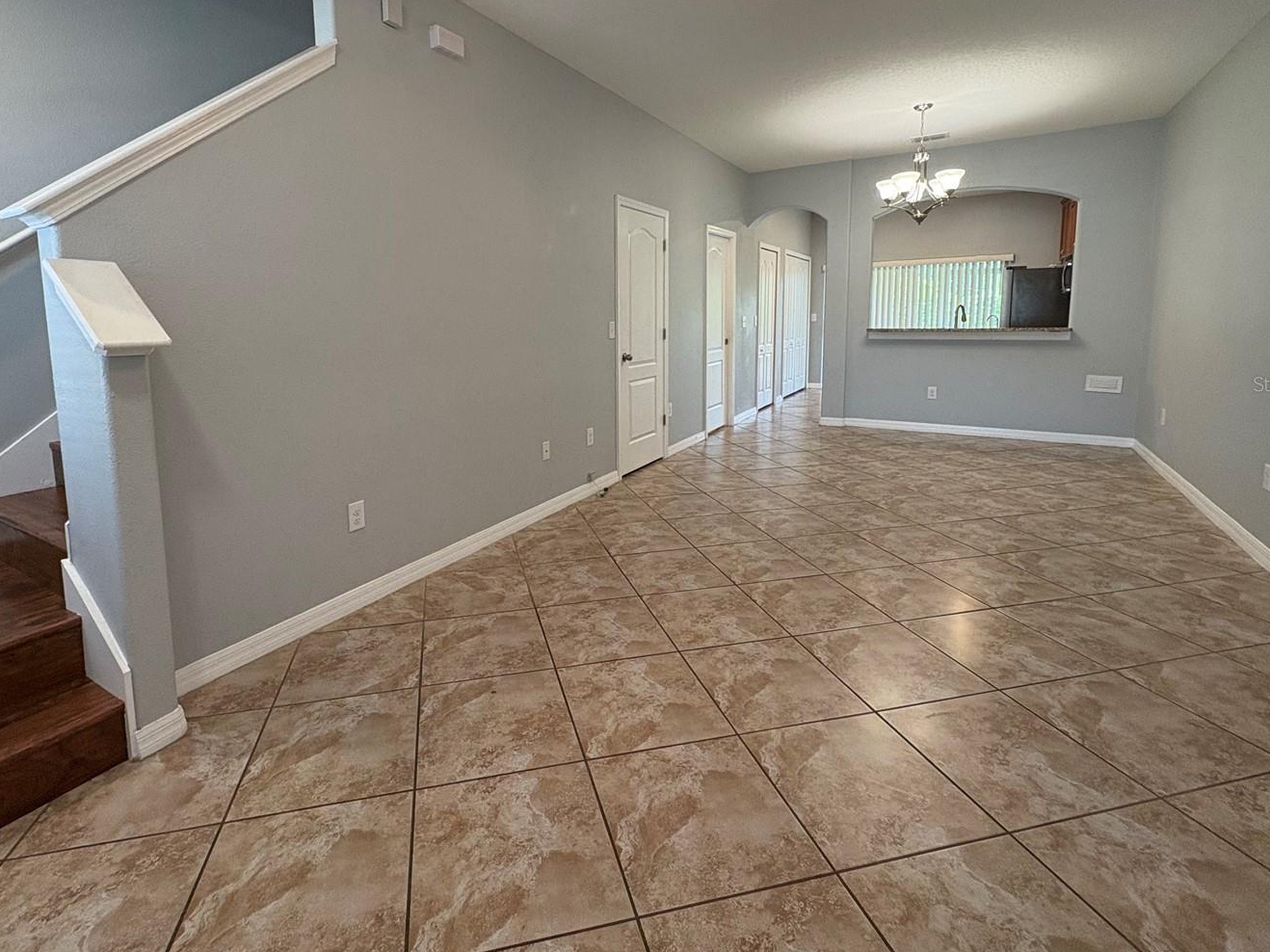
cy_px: 383
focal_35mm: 17
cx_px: 573
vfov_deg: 73.9
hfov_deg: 90.8
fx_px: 624
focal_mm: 2.22
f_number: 2.2
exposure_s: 1/60
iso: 160
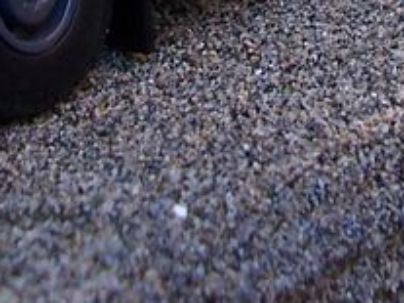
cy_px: -409
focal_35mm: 173
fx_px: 2018
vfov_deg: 8.0
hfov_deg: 11.4
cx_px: 303
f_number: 2.8
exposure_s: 1/125
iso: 80
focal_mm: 6
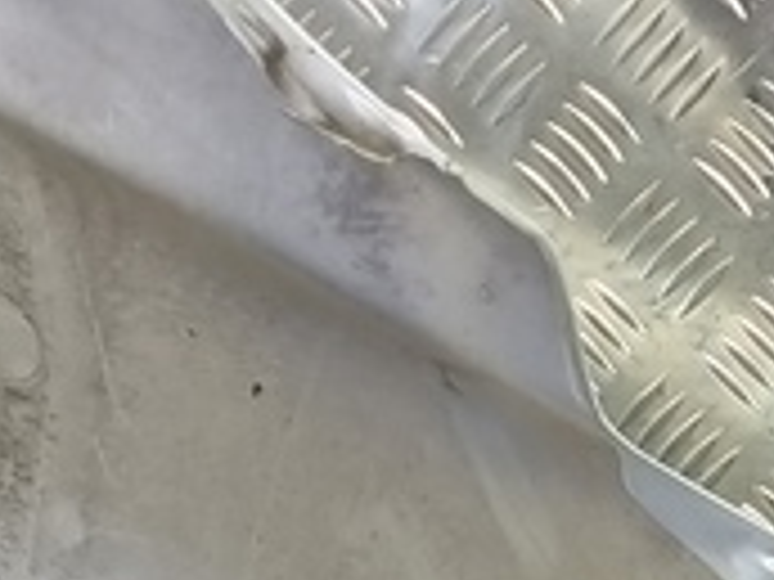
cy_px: 1214
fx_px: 3063
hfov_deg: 14.0
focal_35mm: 137
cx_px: 932
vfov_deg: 9.9
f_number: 1.6
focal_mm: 4.11
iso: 169
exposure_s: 1/50
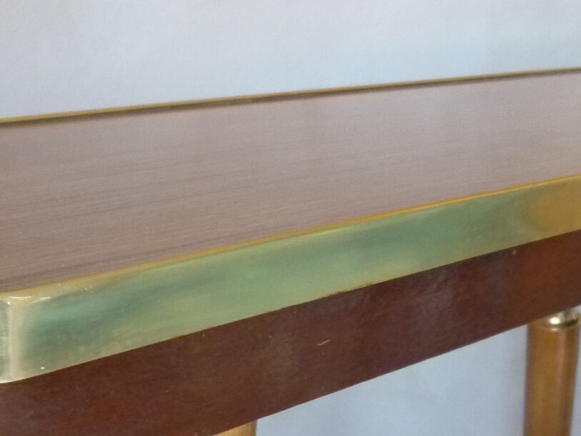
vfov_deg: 22.5
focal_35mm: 63
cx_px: 217
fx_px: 1058
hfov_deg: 30.6
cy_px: 423
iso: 400
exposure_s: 1/13
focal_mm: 4.5
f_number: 2.8
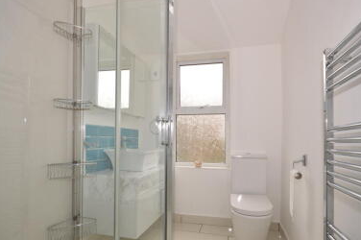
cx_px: 195
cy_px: 139
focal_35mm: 19
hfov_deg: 86.8
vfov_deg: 64.1
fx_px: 190
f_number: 5.6
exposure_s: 1/125
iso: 280
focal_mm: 10
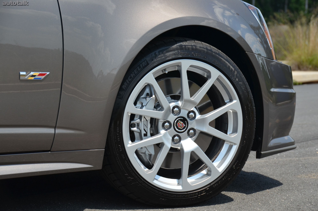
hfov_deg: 21.0
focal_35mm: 98
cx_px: 159
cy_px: 106
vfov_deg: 14.0
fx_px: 859
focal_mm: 65
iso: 400
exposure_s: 1/1600
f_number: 6.3
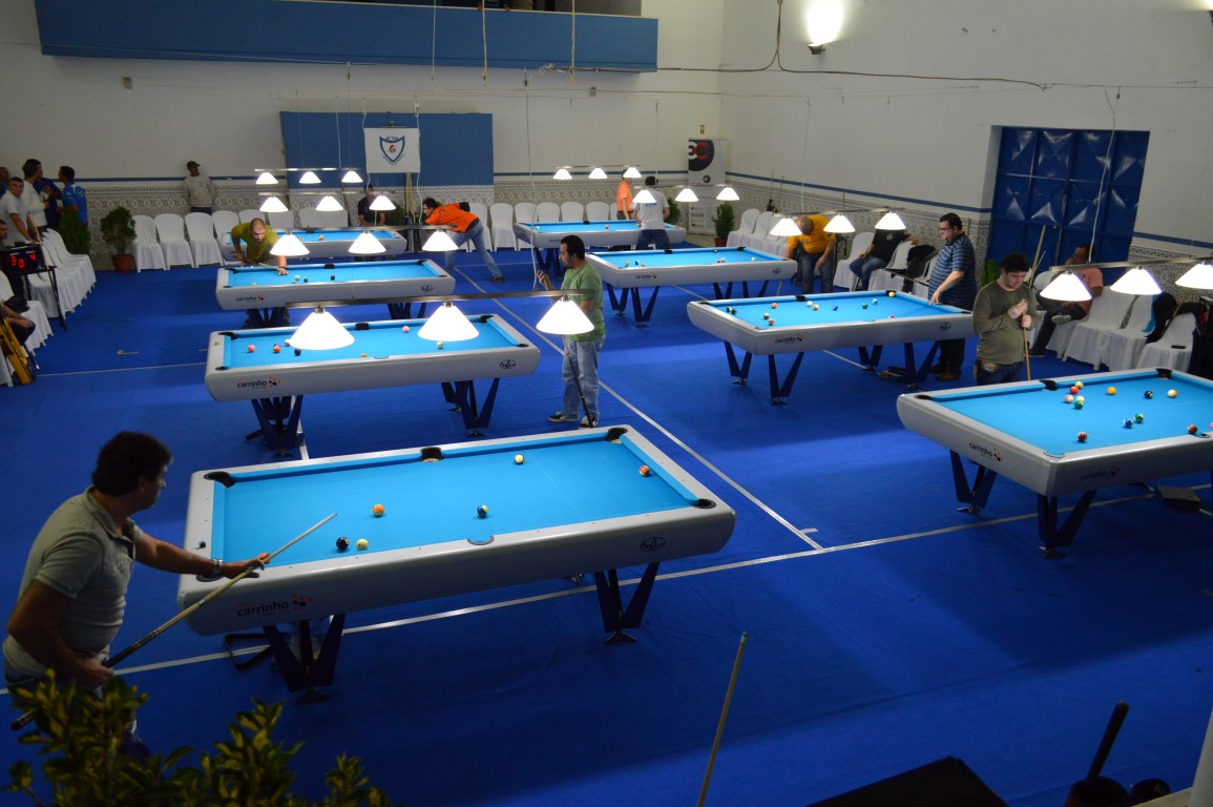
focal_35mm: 27
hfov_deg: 67.4
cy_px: 404
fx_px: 909
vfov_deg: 47.9
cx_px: 606
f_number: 3.5
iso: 1000
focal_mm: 18
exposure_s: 1/60
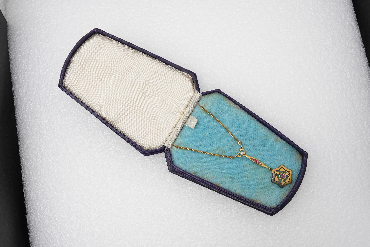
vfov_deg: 29.9
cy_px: 124
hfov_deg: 43.6
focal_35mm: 45
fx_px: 462
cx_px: 185
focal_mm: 30
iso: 500
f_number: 20
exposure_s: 1/100
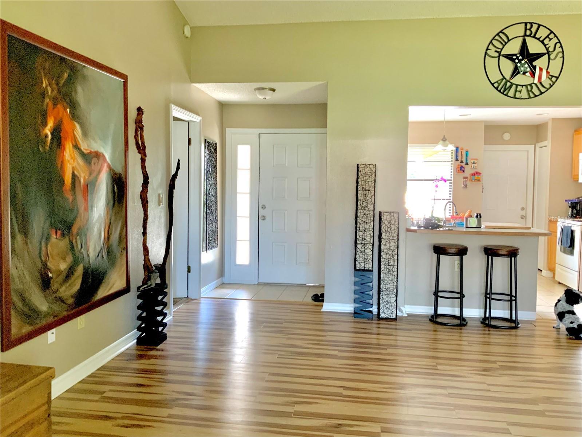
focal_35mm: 29
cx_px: 291
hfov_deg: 61.7
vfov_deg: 48.2
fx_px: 488
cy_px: 218
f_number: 1.8
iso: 200
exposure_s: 1/60
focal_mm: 3
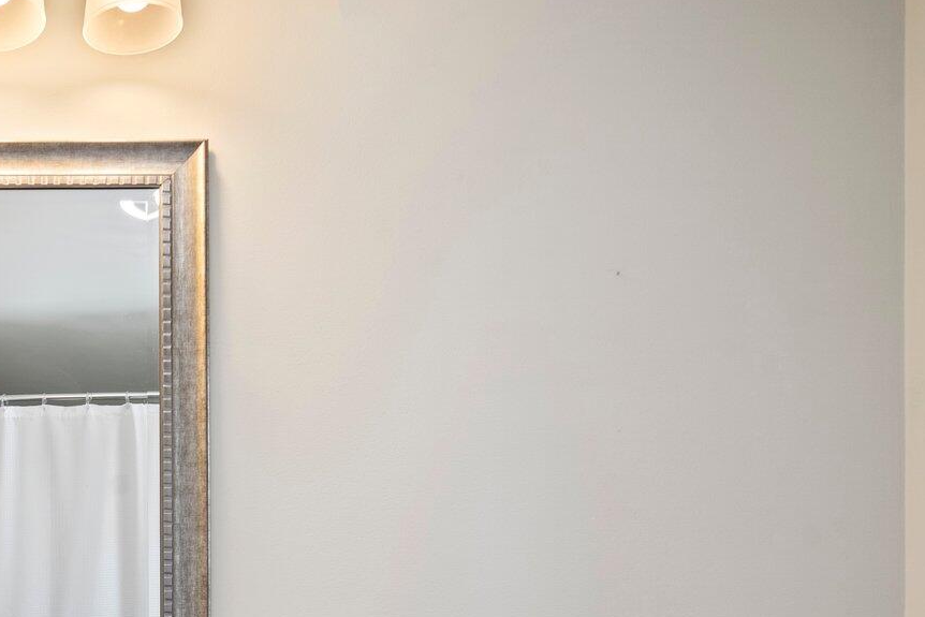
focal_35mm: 38
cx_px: -13
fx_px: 976
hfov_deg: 43.1
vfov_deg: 30.7
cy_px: 702
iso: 50
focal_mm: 16
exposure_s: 1/5
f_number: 9
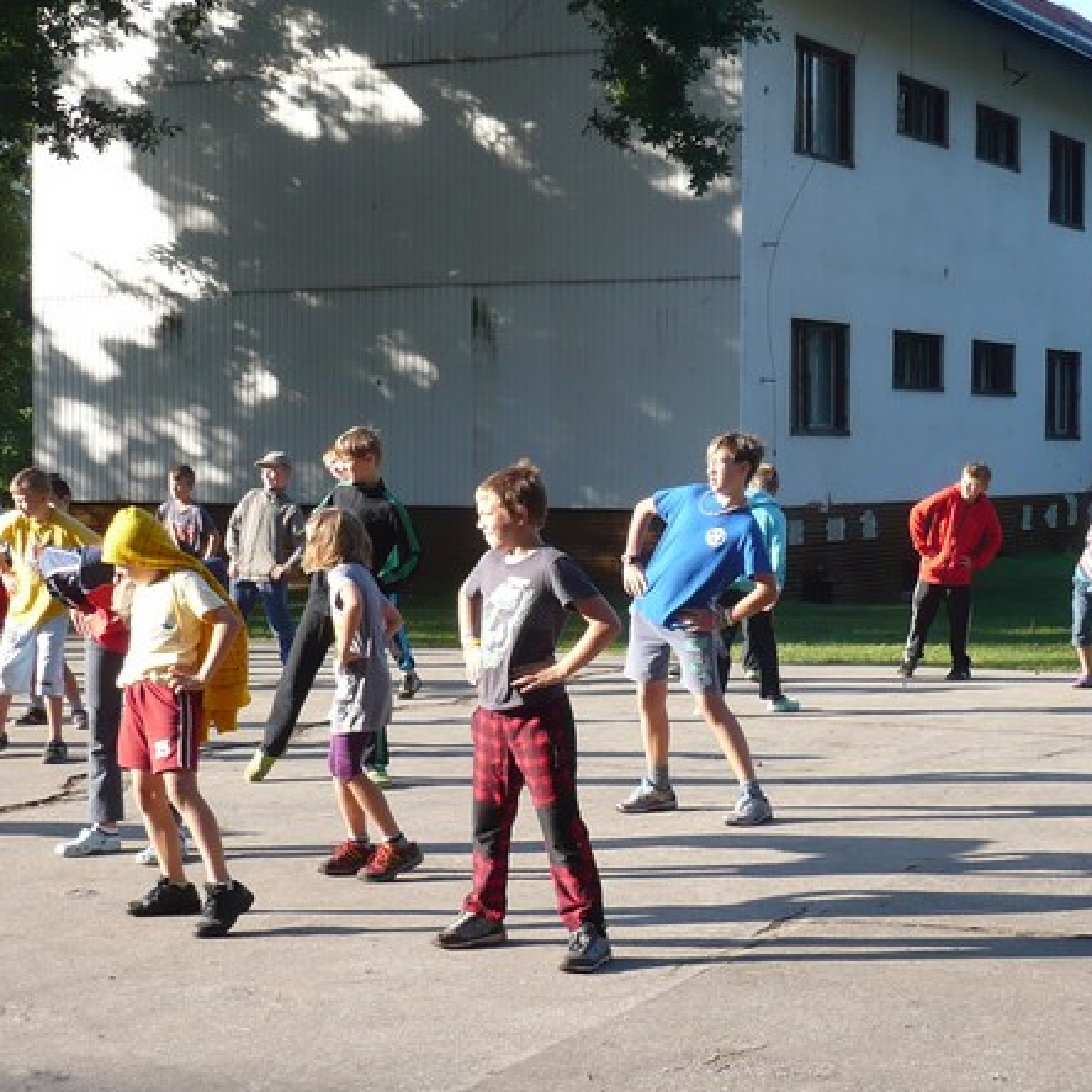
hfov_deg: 23.6
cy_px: 547
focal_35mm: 73
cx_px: 658
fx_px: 2605
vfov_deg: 23.7
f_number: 3.2
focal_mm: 7.5
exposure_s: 1/320
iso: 100
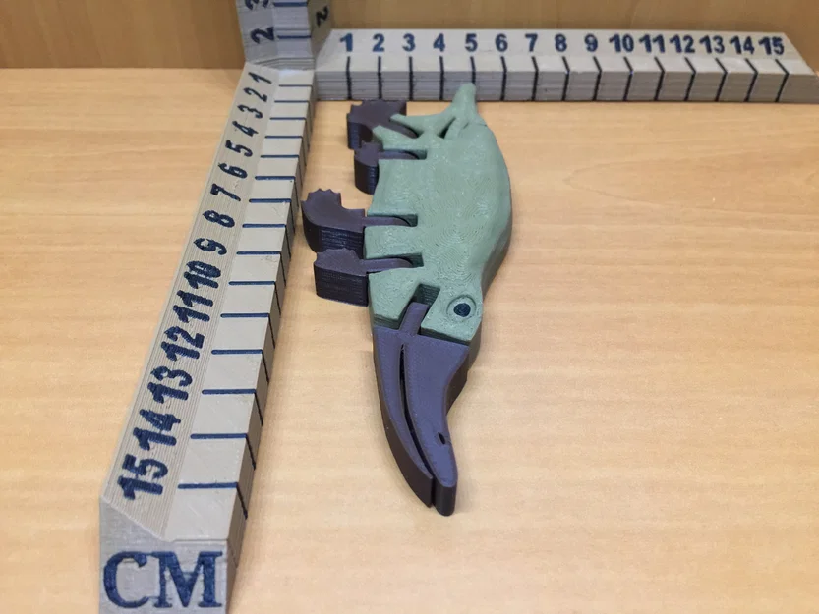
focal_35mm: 29
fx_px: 686
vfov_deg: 48.2
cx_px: 410
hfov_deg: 61.7
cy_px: 307
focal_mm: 4.15
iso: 100
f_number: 2.2
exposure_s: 1/15
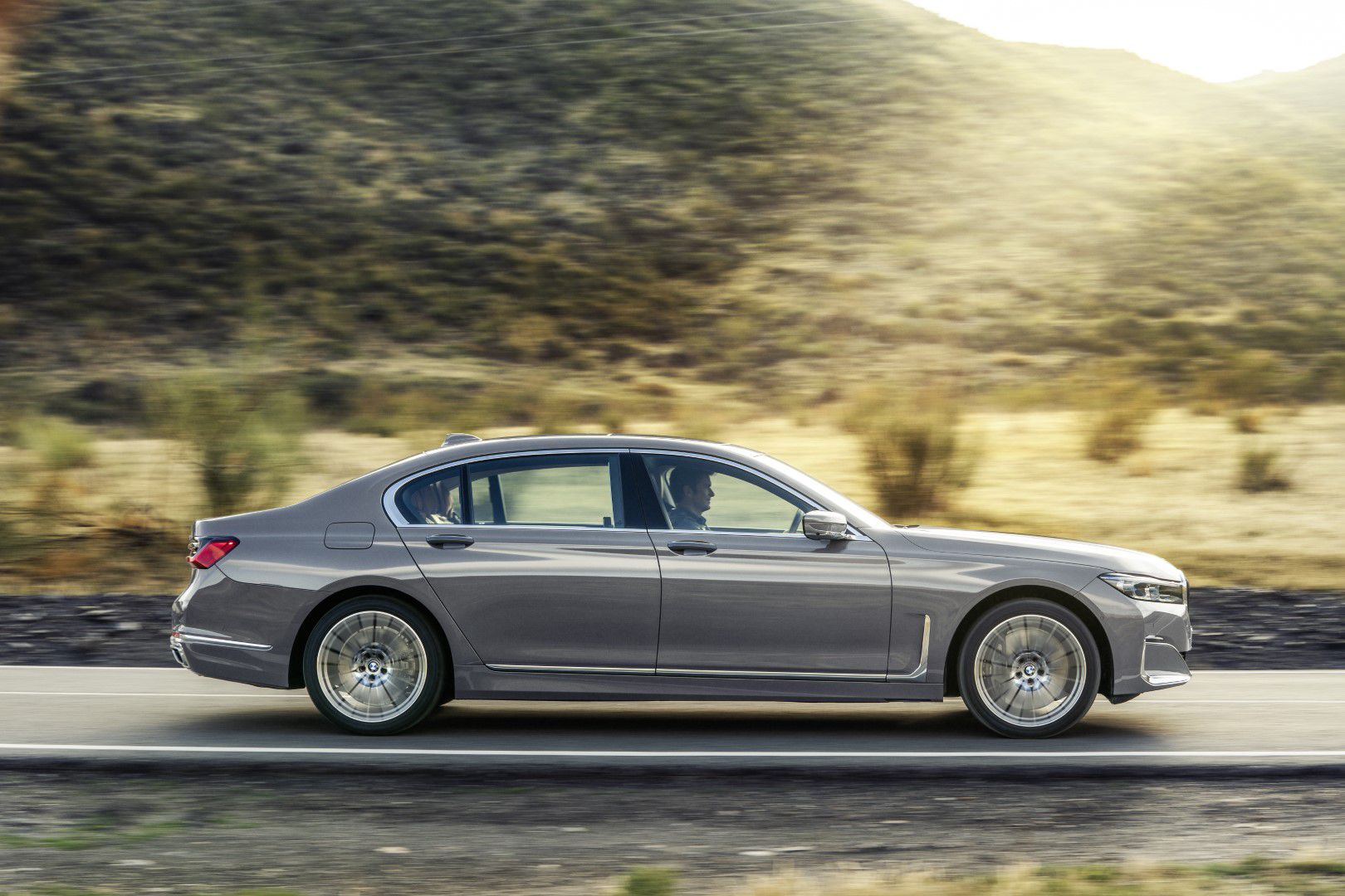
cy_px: 448
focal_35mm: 71
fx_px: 2652
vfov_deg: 19.2
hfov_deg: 28.5
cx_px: 672
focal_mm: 71
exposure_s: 1/80
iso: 200
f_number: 10
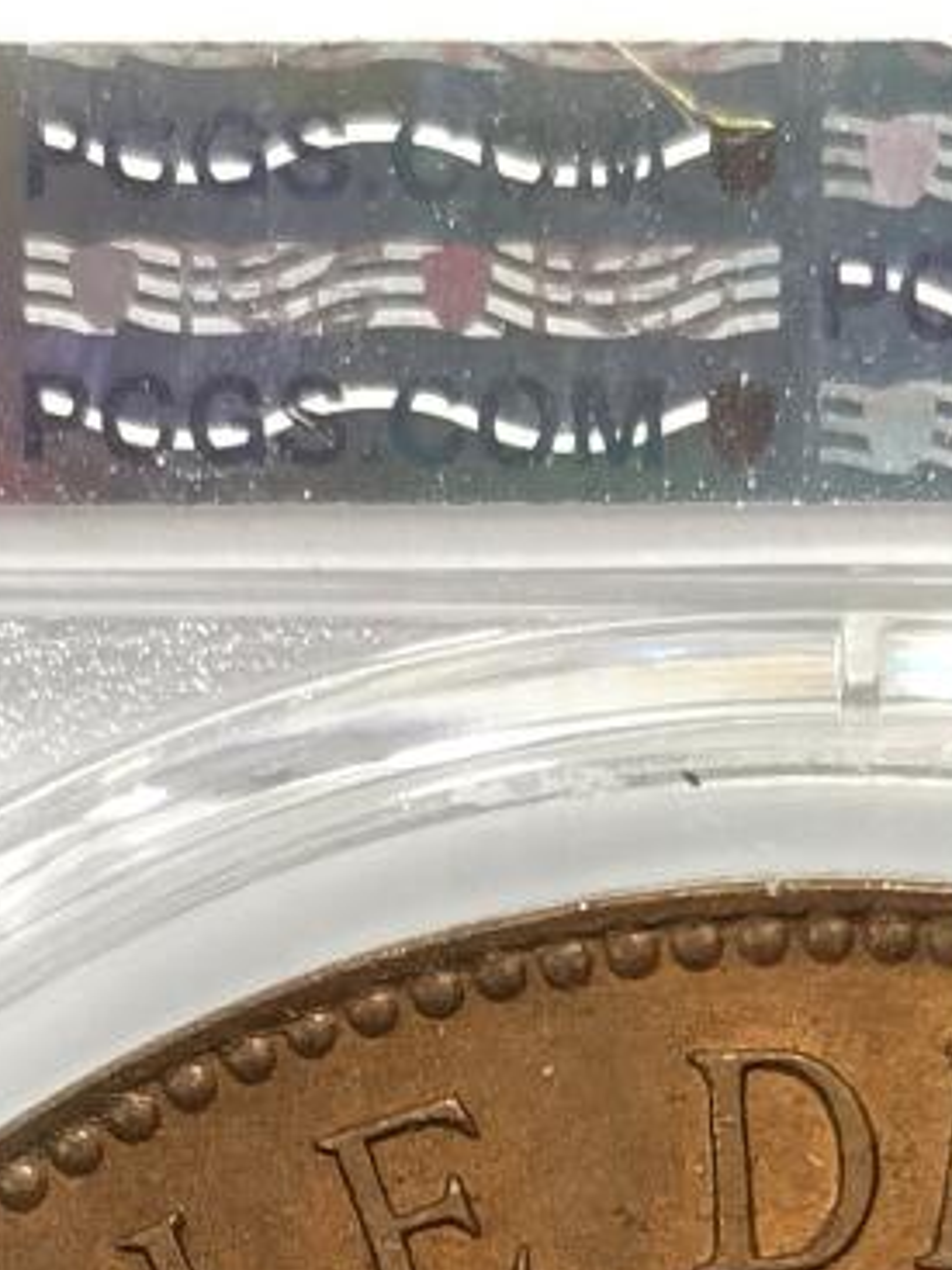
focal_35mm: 265
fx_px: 9723
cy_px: 1543
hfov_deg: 5.6
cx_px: 841
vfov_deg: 7.4
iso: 200
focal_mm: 5.56
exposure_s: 1/100
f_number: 16
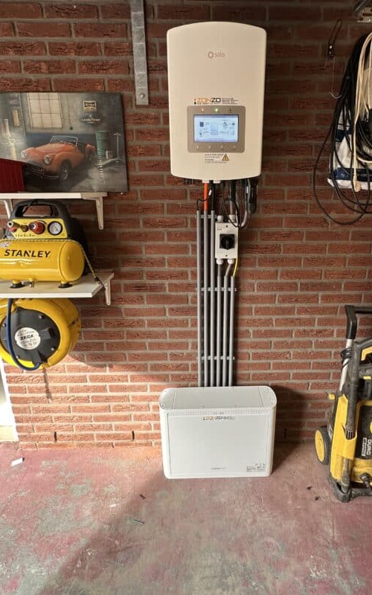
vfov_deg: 87.8
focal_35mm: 19
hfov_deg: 62.0
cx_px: 211
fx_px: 308
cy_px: 274
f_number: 2.2
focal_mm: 2.22
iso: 80
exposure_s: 1/99
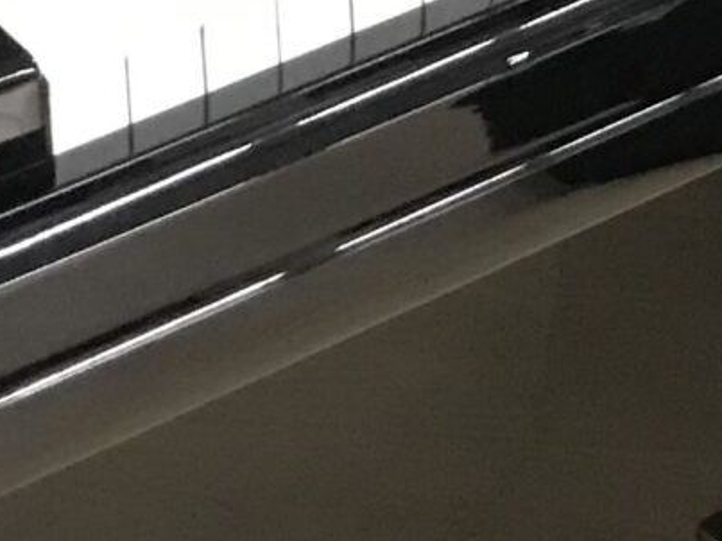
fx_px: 3712
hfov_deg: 11.1
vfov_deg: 7.8
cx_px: 577
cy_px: -733
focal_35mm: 178
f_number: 1.8
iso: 100
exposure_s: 1/13
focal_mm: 3.99
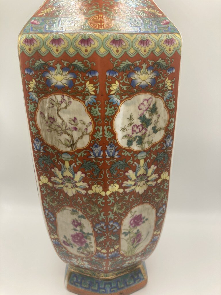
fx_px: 238
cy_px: 148
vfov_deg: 63.4
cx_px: 110
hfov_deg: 49.7
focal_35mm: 28
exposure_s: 1/203
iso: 25
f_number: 1.8
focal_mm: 3.99
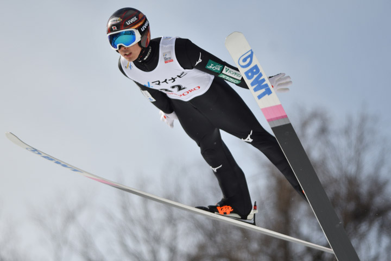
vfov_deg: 3.1
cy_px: 130
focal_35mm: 450
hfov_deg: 4.6
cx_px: 196
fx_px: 4887
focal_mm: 300
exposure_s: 1/4000
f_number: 4
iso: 200
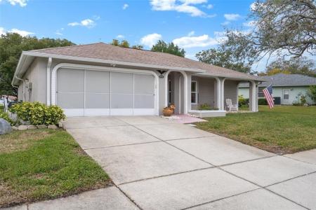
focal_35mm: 27
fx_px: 237
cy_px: 105
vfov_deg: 47.9
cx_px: 158
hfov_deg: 67.4
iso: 320
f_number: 8
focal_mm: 27
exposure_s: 1/15
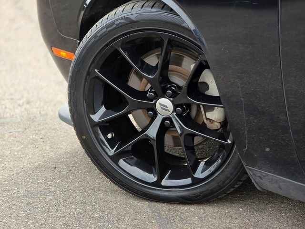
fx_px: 1013
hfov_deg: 17.1
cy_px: 114
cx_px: 152
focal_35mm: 115
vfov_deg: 12.9
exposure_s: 1/120
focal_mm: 18.6
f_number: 3.4
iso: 50
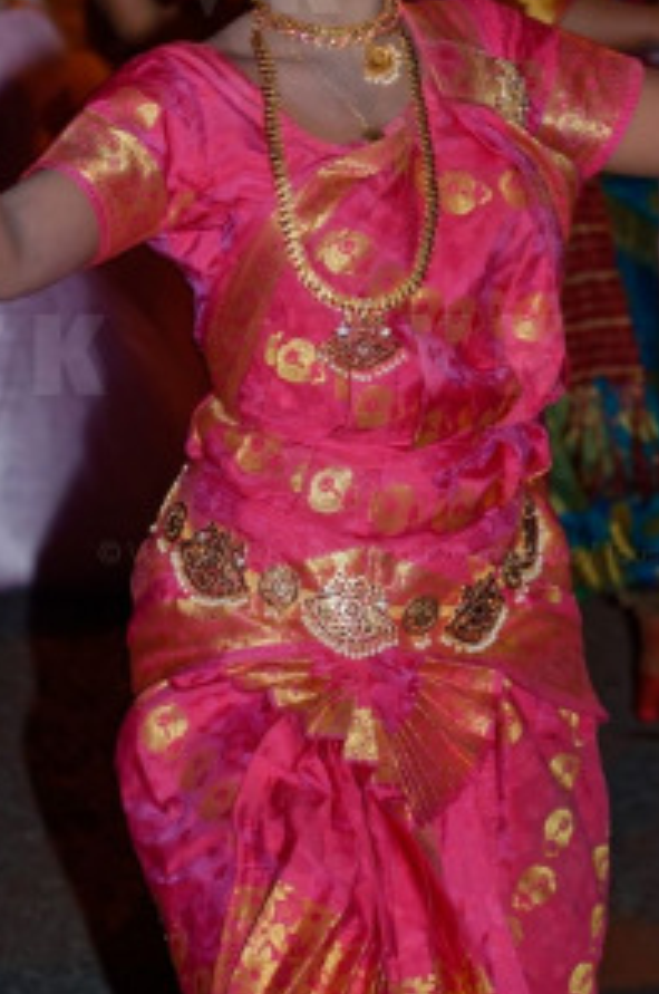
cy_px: 50
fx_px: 5841
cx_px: 480
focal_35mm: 212
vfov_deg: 9.7
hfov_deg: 6.5
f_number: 4
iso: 800
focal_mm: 70
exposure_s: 1/60
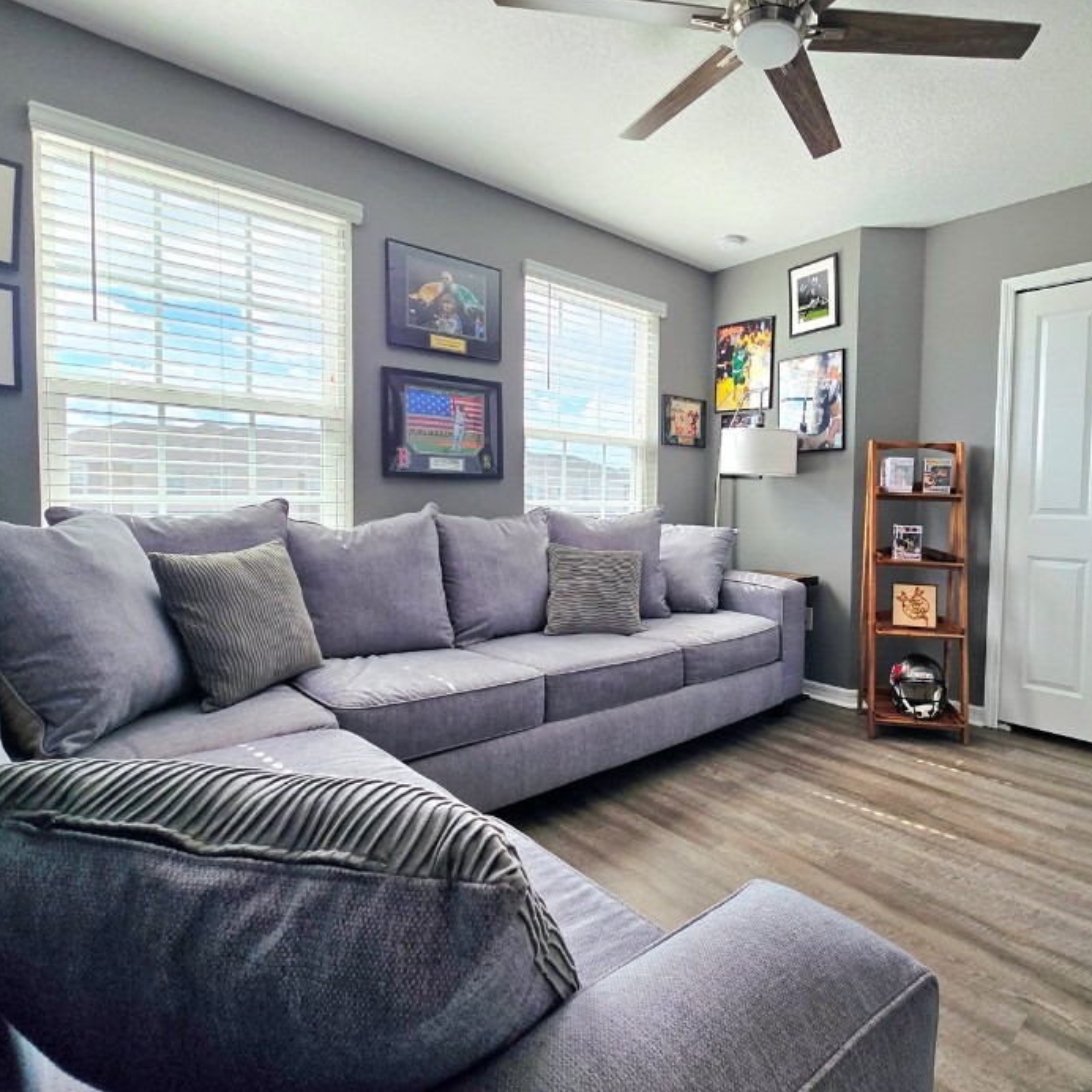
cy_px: 537
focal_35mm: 17
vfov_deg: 84.0
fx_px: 607
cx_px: 674
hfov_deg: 82.6
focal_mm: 2.2
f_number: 2.2
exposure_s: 1/250
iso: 50
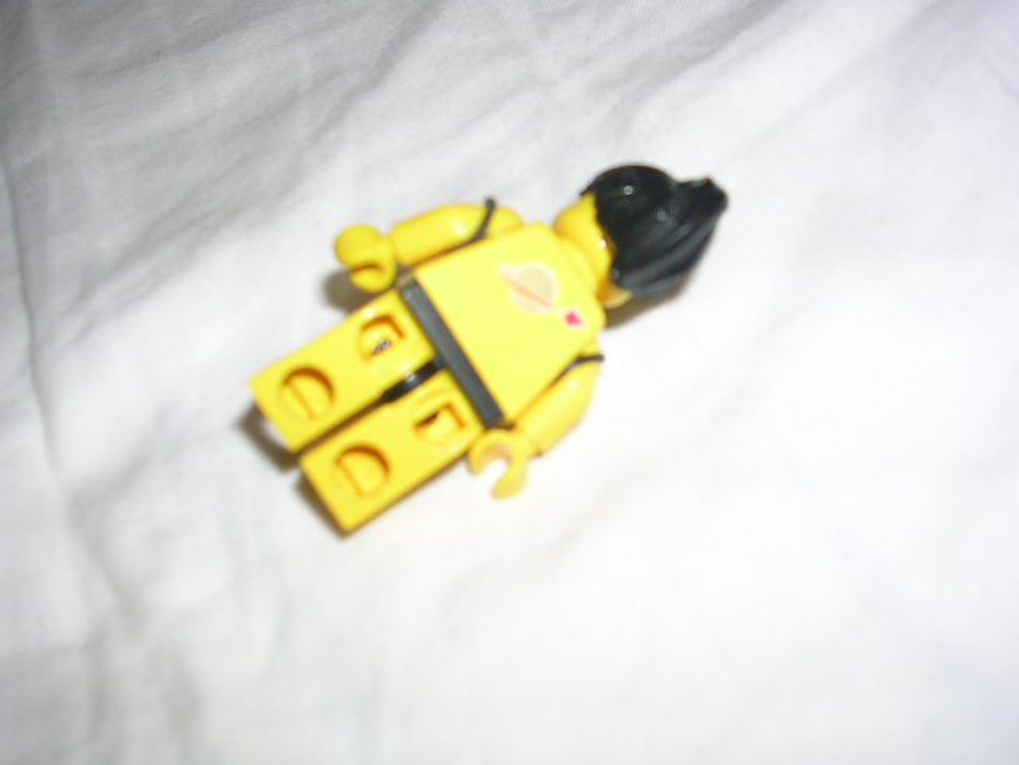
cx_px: 510
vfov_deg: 35.1
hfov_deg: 45.8
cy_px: 382
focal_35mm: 41
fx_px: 1207
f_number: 2.9
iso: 50
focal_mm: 6.2
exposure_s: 1/60.1
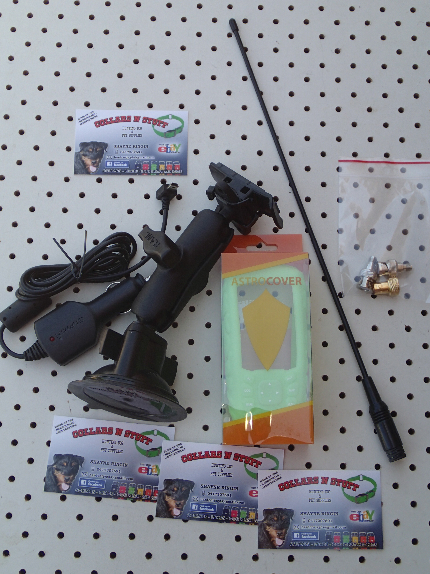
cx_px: 215
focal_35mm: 46
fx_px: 762
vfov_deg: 41.2
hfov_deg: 31.5
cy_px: 287
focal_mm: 8.41
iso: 100
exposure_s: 1/125
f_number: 4.5
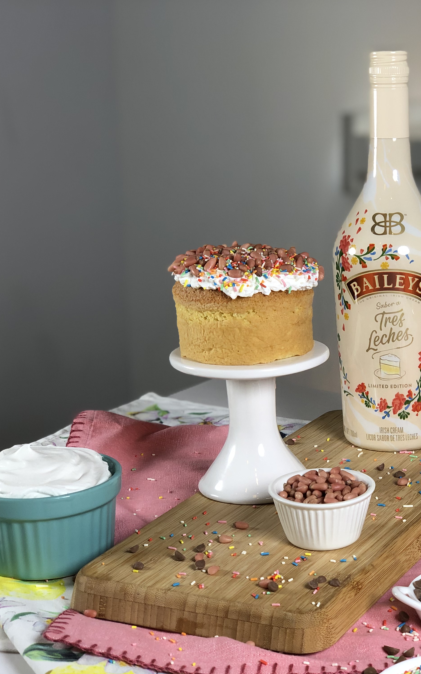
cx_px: 367
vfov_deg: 27.8
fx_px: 1358
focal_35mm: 74
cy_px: 338
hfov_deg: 17.4
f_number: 2.4
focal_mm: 6
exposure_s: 1/60
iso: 20
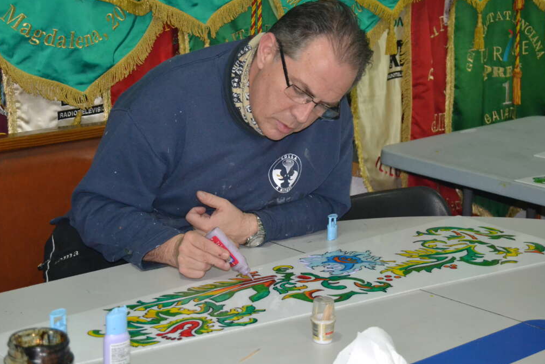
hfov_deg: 25.7
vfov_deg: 17.3
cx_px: 264
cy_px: 182
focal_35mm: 79
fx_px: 1196
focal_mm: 50
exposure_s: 1/60
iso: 3200
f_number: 5.6
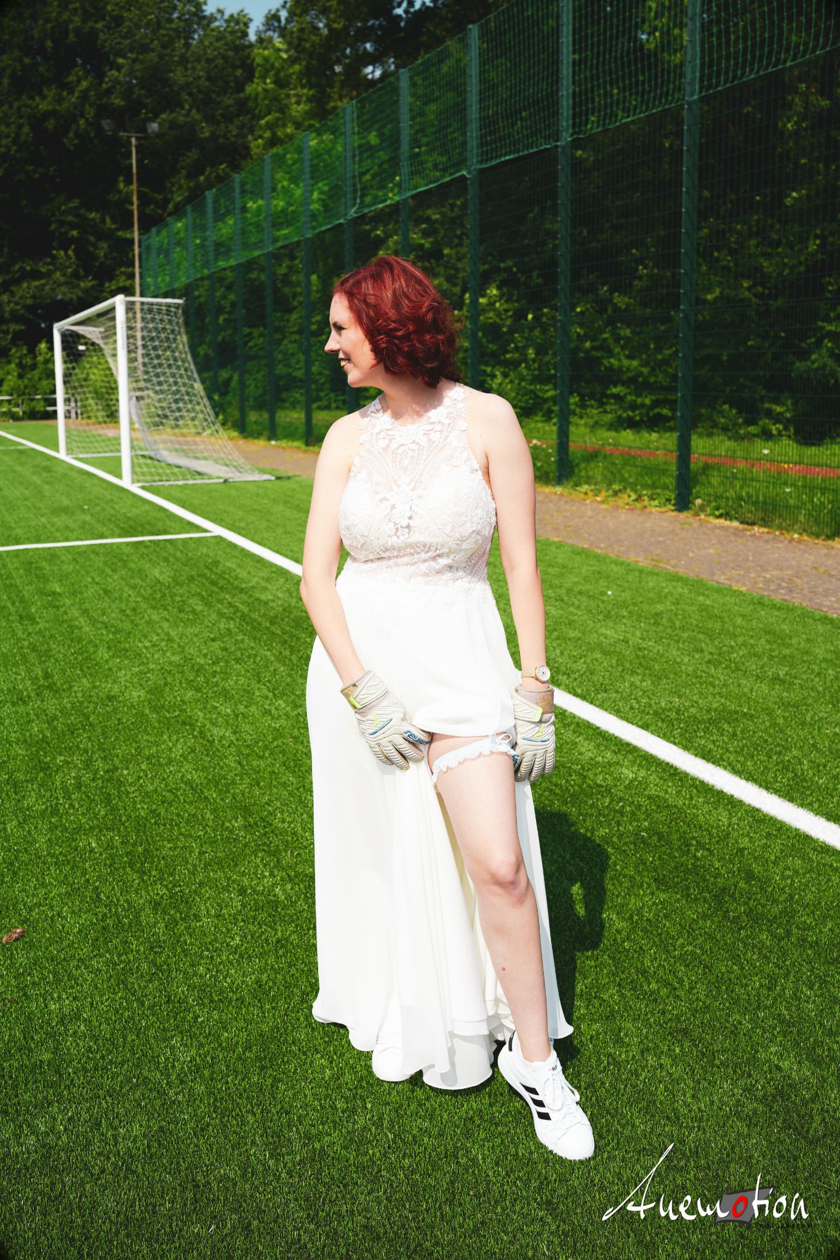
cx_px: 420
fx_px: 1225
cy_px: 630
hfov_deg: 37.8
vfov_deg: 54.4
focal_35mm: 35
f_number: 4.5
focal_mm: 35
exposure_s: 1/800
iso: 100
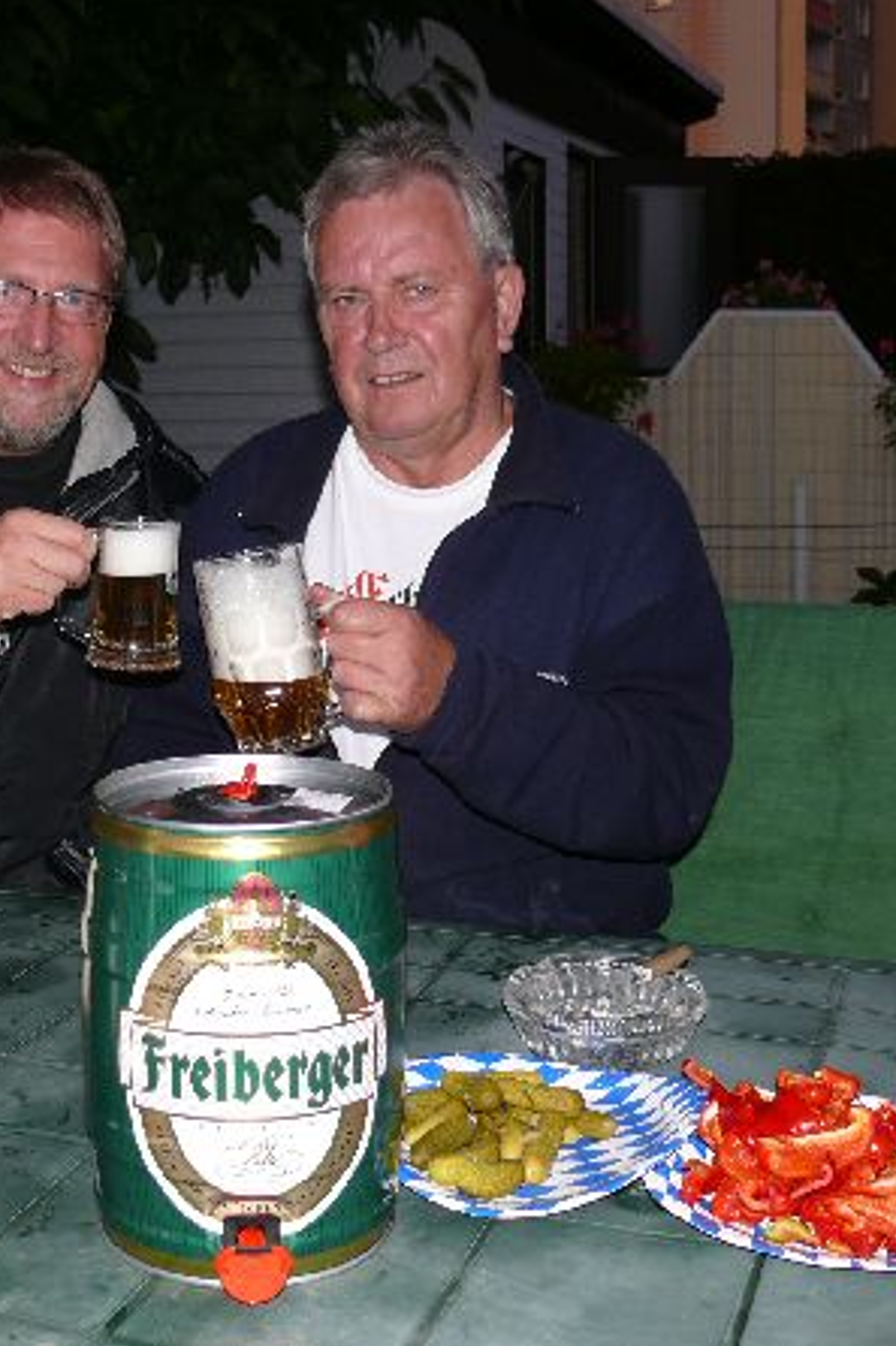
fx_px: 1831
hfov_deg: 27.4
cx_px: 308
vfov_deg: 40.4
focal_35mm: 49
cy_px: 670
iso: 100
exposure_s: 1/30
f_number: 2.8
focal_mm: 7.4
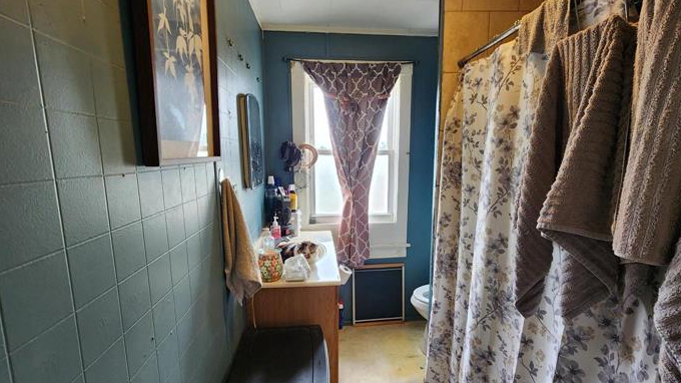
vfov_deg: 70.4
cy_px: 204
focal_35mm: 15
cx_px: 358
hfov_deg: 102.9
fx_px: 271
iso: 200
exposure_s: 1/60
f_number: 2.2
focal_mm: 2.2
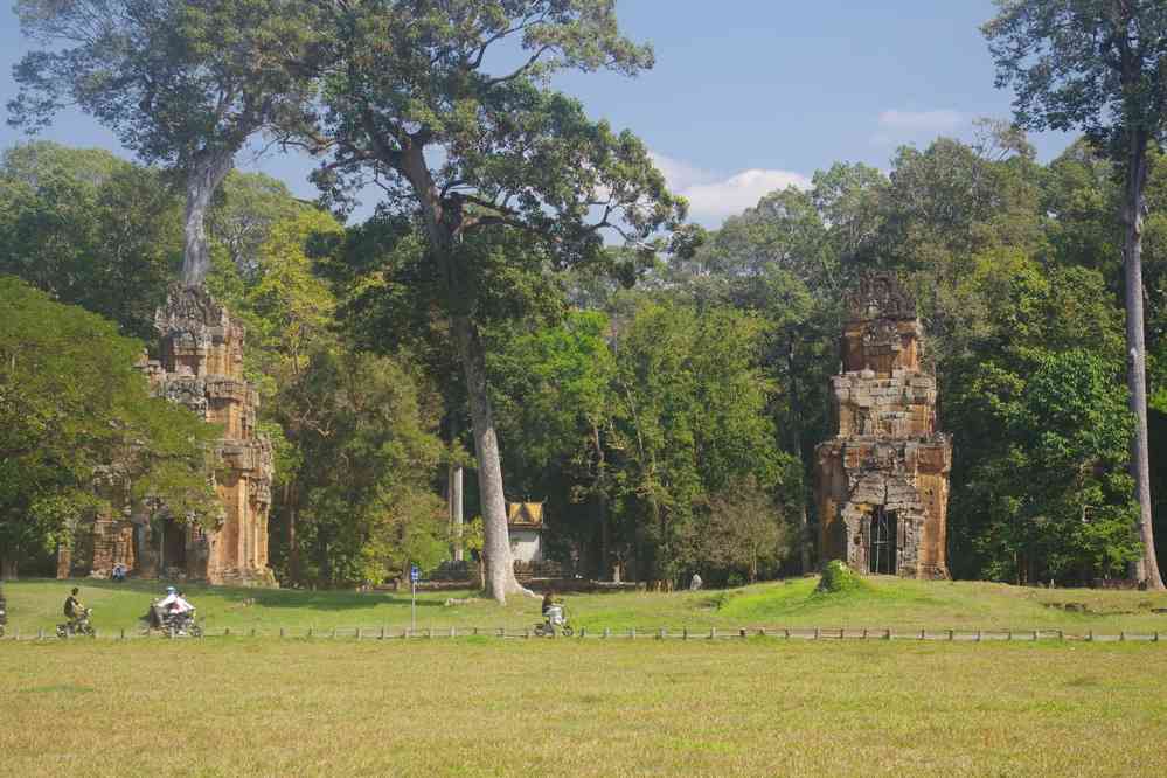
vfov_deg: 16.6
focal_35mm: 82
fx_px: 2674
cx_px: 584
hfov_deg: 24.6
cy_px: 389
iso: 200
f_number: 9
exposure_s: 1/100
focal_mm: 55
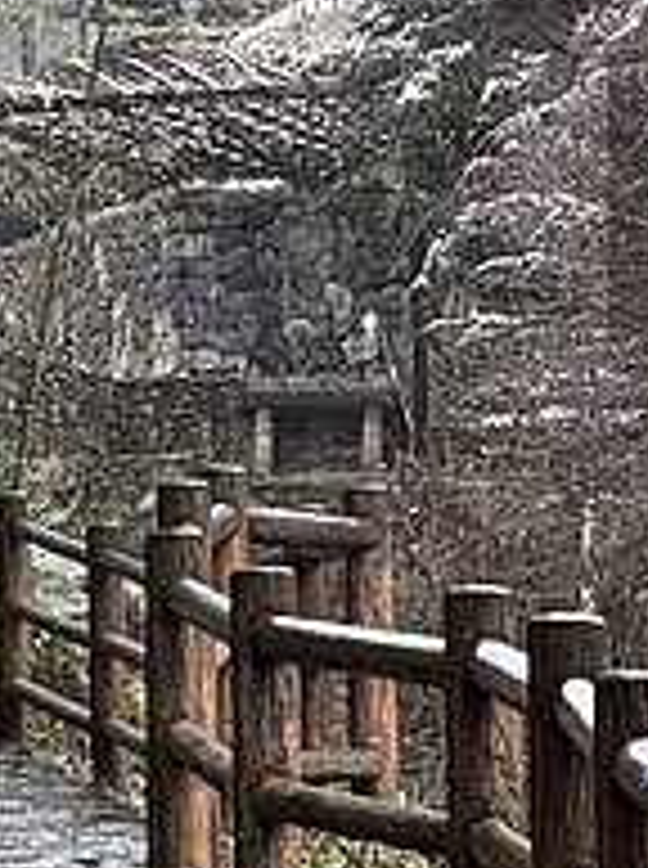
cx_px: 261
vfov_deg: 6.1
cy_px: -648
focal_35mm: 320
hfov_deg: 4.6
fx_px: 8014
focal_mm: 9
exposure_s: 1/99
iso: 200
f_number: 2.8
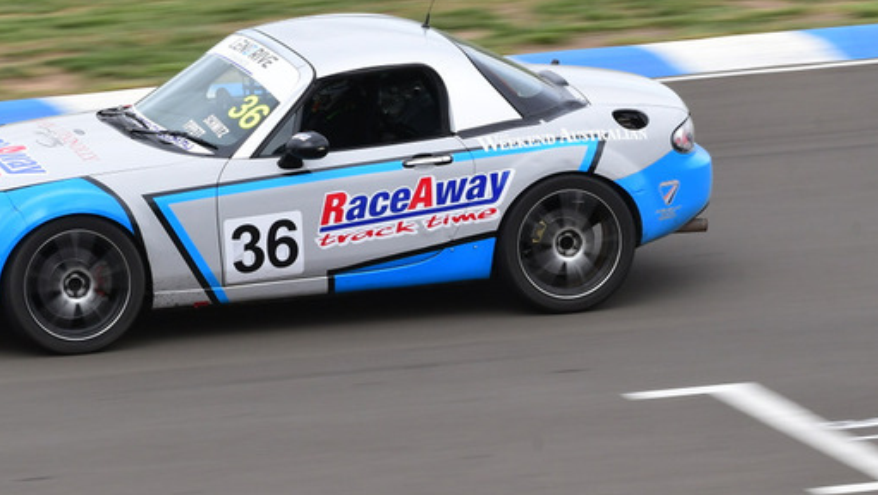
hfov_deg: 4.0
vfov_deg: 2.2
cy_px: 134
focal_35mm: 541
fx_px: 12601
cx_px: 284
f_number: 13
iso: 400
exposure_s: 1/250
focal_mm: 220
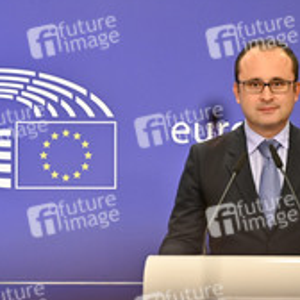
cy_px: 171
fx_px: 3795
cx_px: 26
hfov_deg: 4.5
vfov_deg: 4.5
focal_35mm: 387
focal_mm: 170
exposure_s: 1/320
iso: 1000
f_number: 2.8
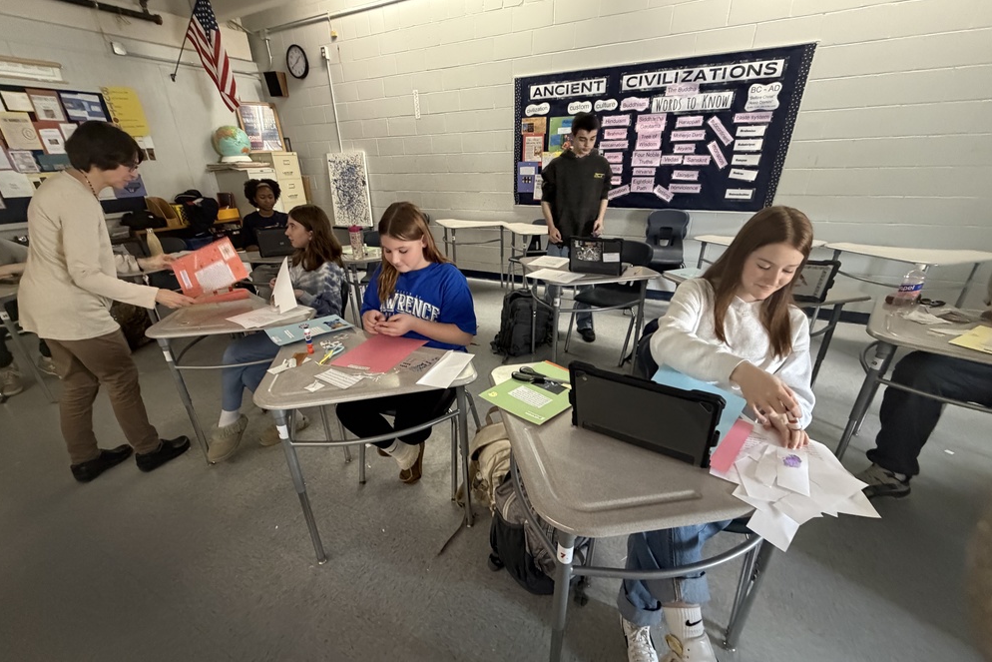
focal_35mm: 15
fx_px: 413
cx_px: 482
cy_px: 350
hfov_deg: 100.4
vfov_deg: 77.3
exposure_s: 1/60
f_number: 2.2
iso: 800
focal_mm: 2.22
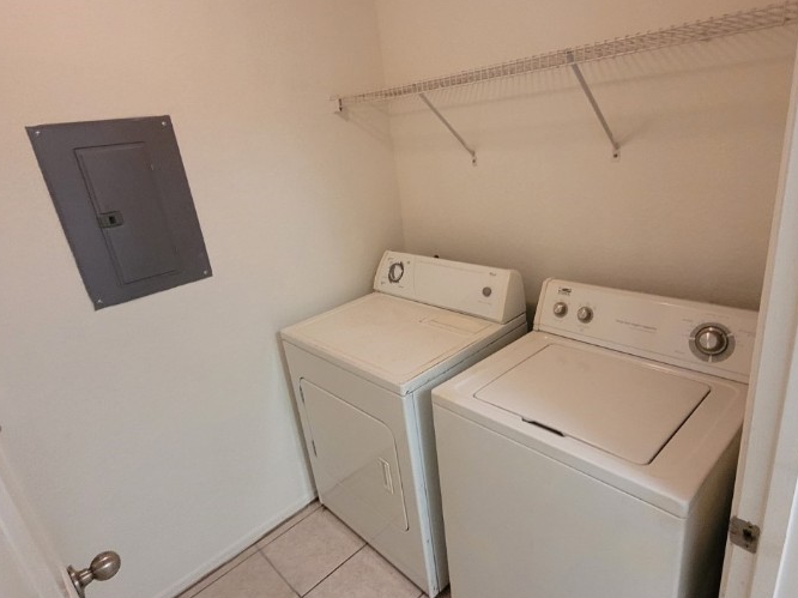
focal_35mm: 20
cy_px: 304
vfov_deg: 65.9
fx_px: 461
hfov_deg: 81.7
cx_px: 411
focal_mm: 1.74
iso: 320
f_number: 2.2
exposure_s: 1/40
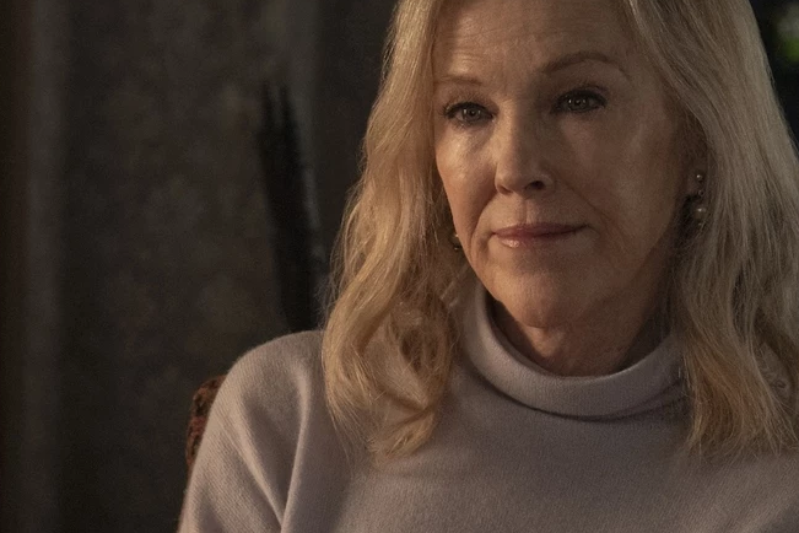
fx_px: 3928
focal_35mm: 177
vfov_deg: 7.7
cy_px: 474
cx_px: 345
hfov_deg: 11.6
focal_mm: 60
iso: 8000
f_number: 5
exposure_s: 1/125
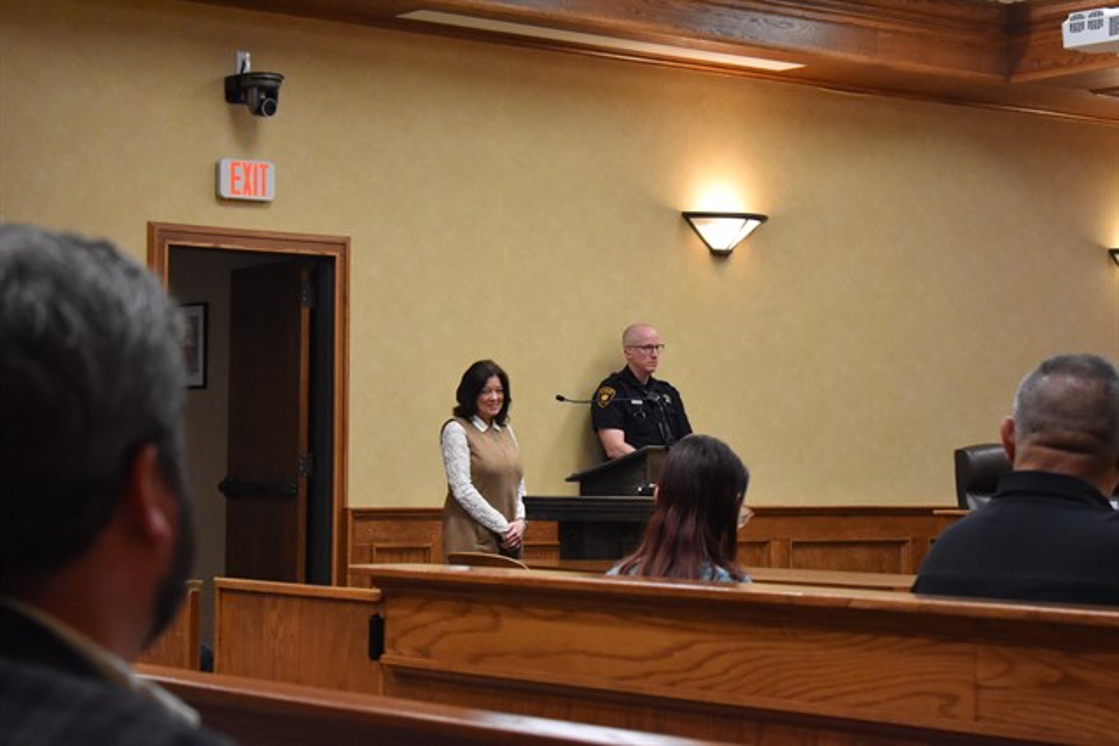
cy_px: 373
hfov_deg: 24.6
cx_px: 560
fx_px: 2565
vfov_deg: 16.6
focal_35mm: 82
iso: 4500
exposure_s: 1/125
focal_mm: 55
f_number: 5.6
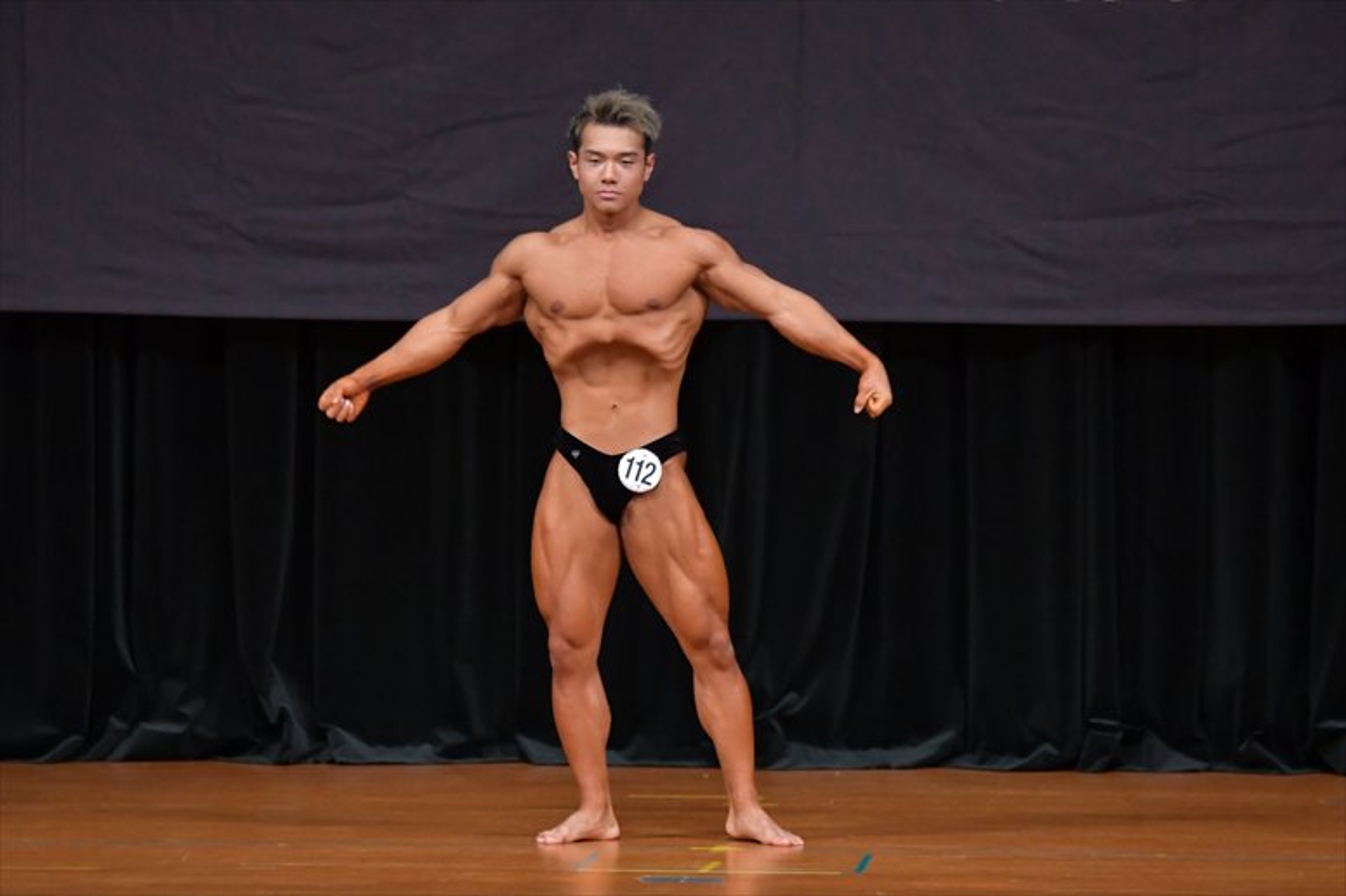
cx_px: 673
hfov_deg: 7.2
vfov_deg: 4.8
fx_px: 10651
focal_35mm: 285
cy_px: 448
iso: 4000
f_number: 5.6
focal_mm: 190
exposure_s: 1/400
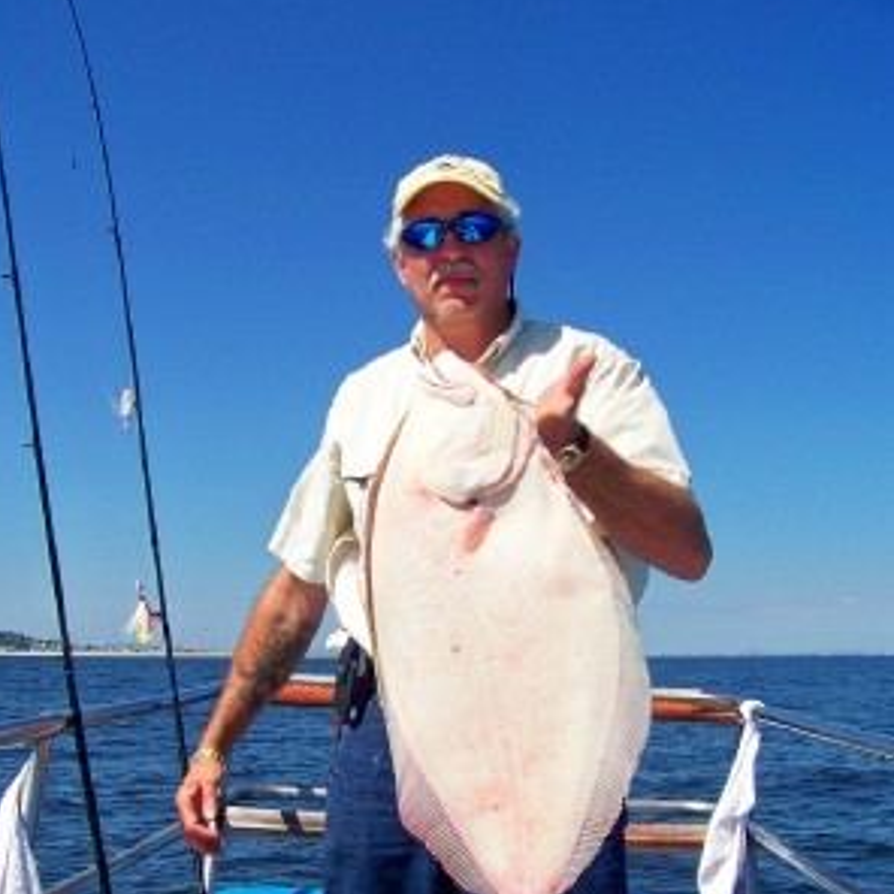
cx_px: 444
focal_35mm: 43
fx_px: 1256
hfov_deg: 39.2
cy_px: 556
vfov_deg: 38.9
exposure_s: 1/800
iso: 64
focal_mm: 5.85
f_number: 4
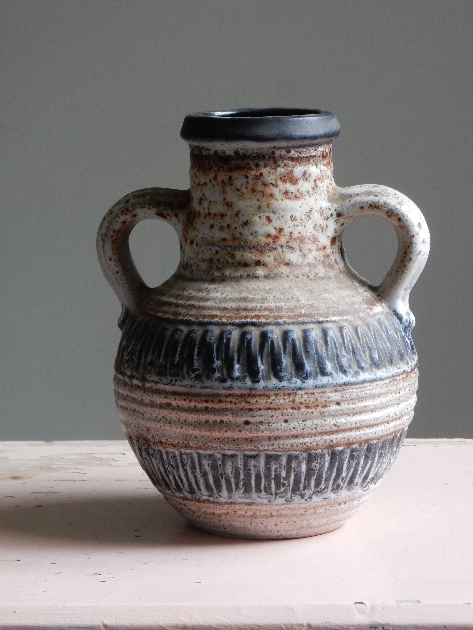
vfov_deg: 16.8
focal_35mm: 117
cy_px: 315
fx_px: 2132
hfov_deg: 12.7
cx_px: 236
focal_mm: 20.9
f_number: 5.6
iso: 400
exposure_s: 1/15
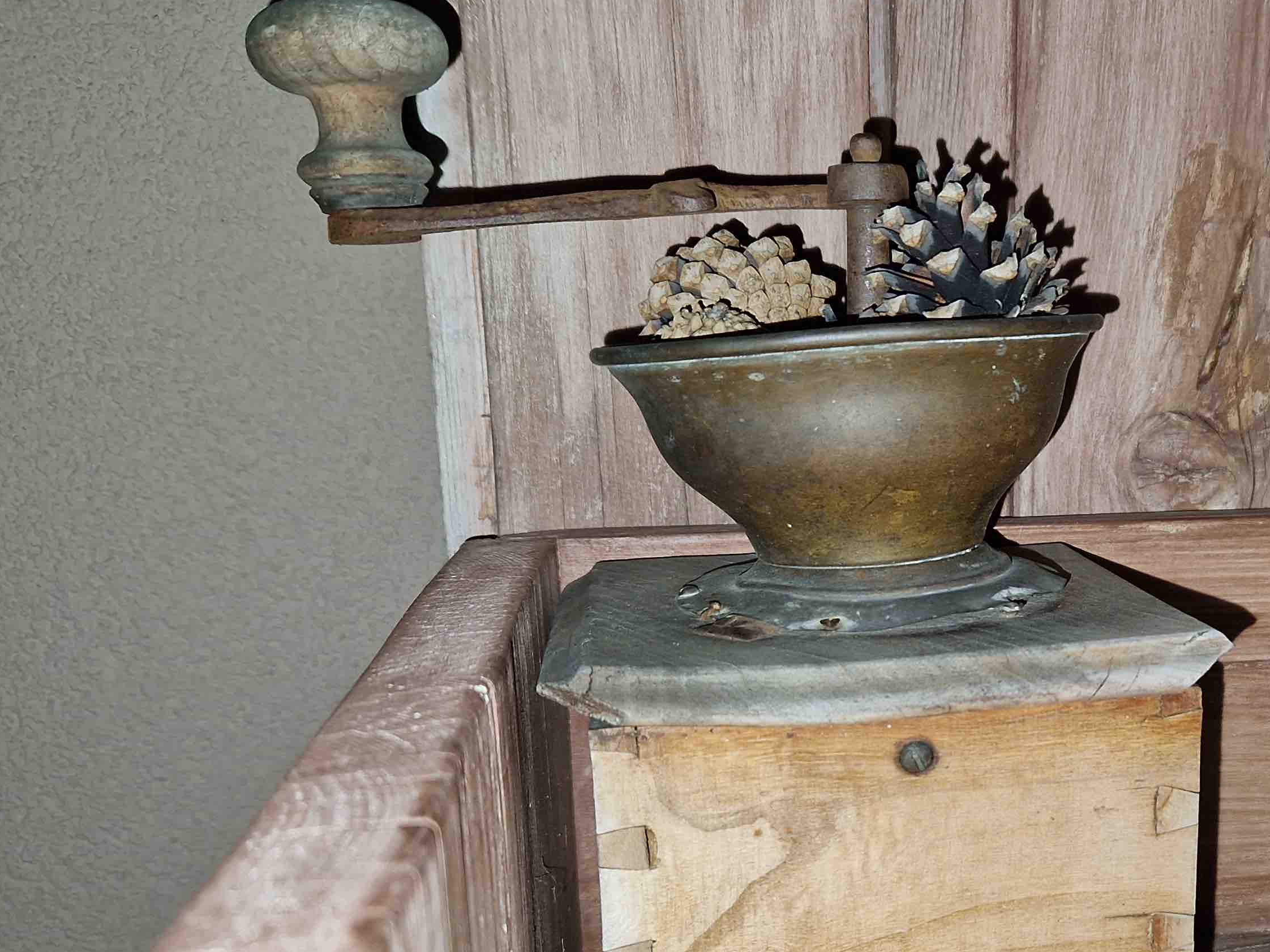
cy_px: 636
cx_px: 1065
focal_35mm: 41
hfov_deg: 43.1
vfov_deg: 34.8
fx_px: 1504
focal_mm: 5.4
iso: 320
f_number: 1.8
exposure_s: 1/120
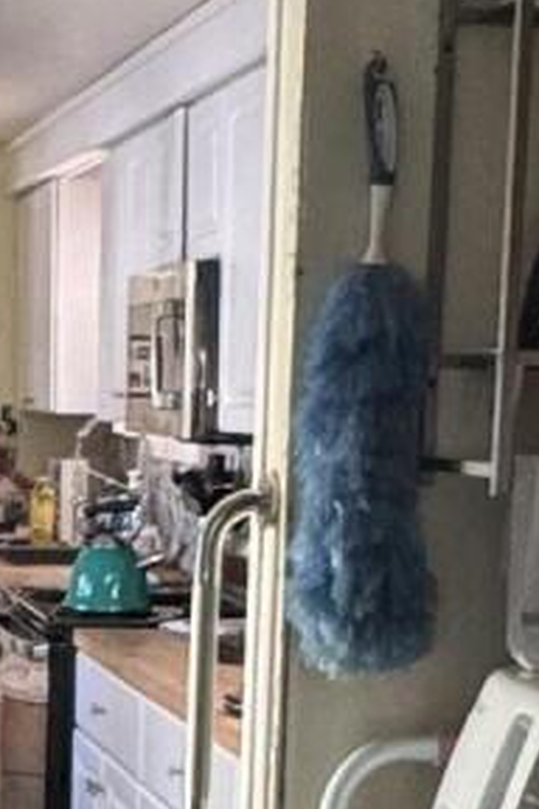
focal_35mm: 101
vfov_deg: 19.9
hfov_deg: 13.4
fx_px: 2268
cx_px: 6
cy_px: 680
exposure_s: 1/64
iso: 320
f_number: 2.2
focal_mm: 2.22
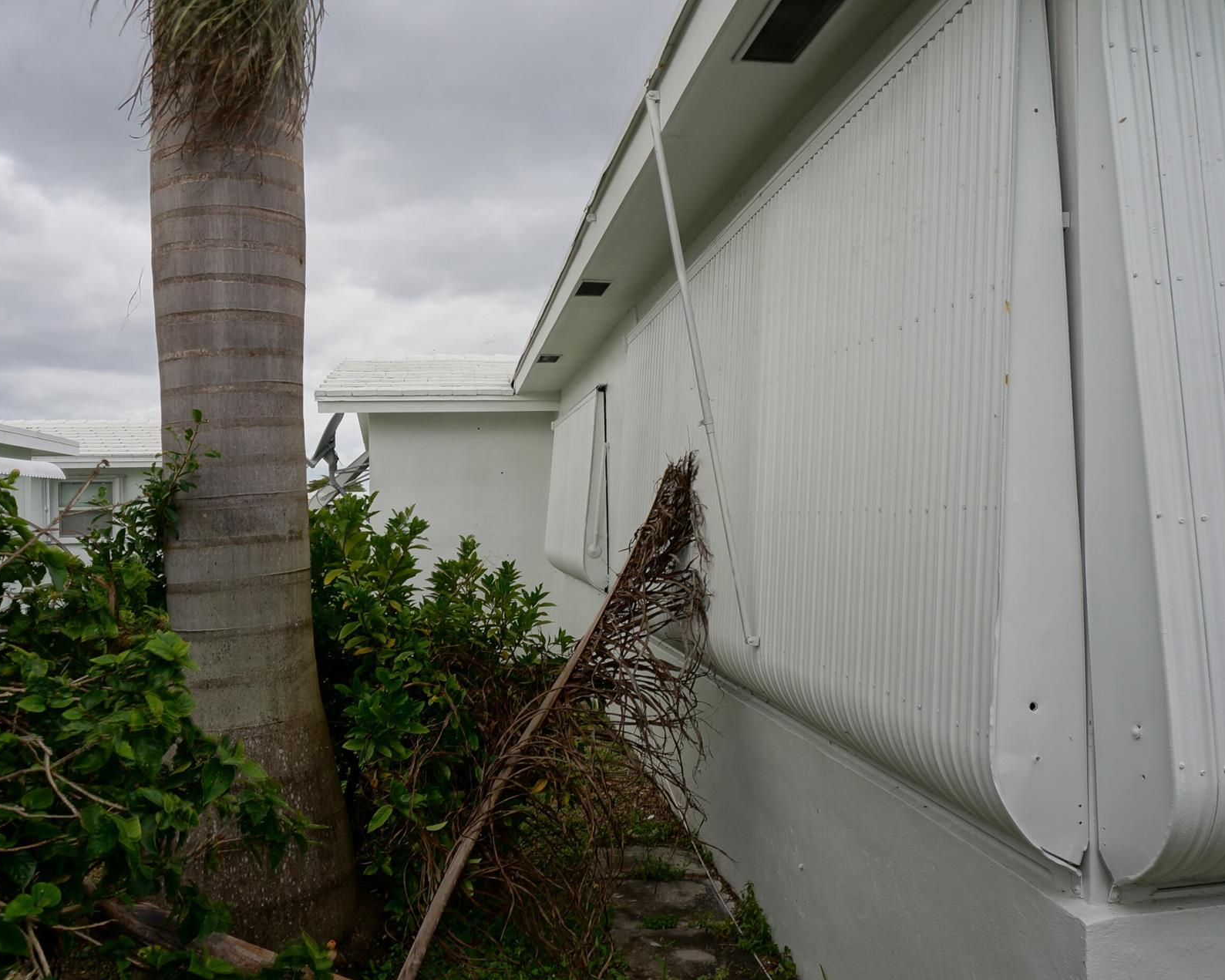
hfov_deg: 60.4
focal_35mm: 29
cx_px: 631
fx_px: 1051
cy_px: 511
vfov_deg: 50.0
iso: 100
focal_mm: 16
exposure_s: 1/100
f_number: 9
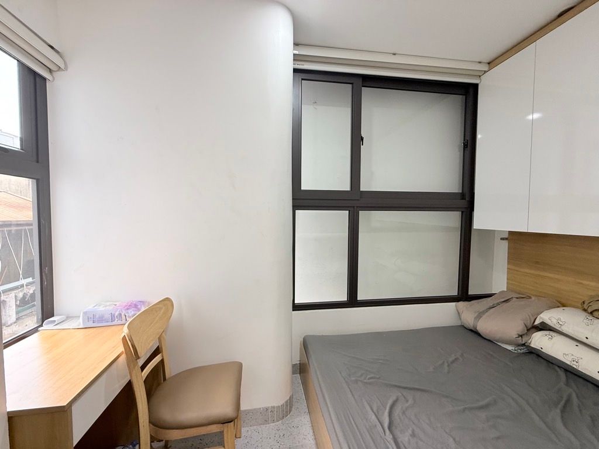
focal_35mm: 14
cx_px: 300
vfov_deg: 85.7
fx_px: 242
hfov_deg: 102.1
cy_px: 224
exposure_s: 1/100
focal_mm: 2.22
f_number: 2.2
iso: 200
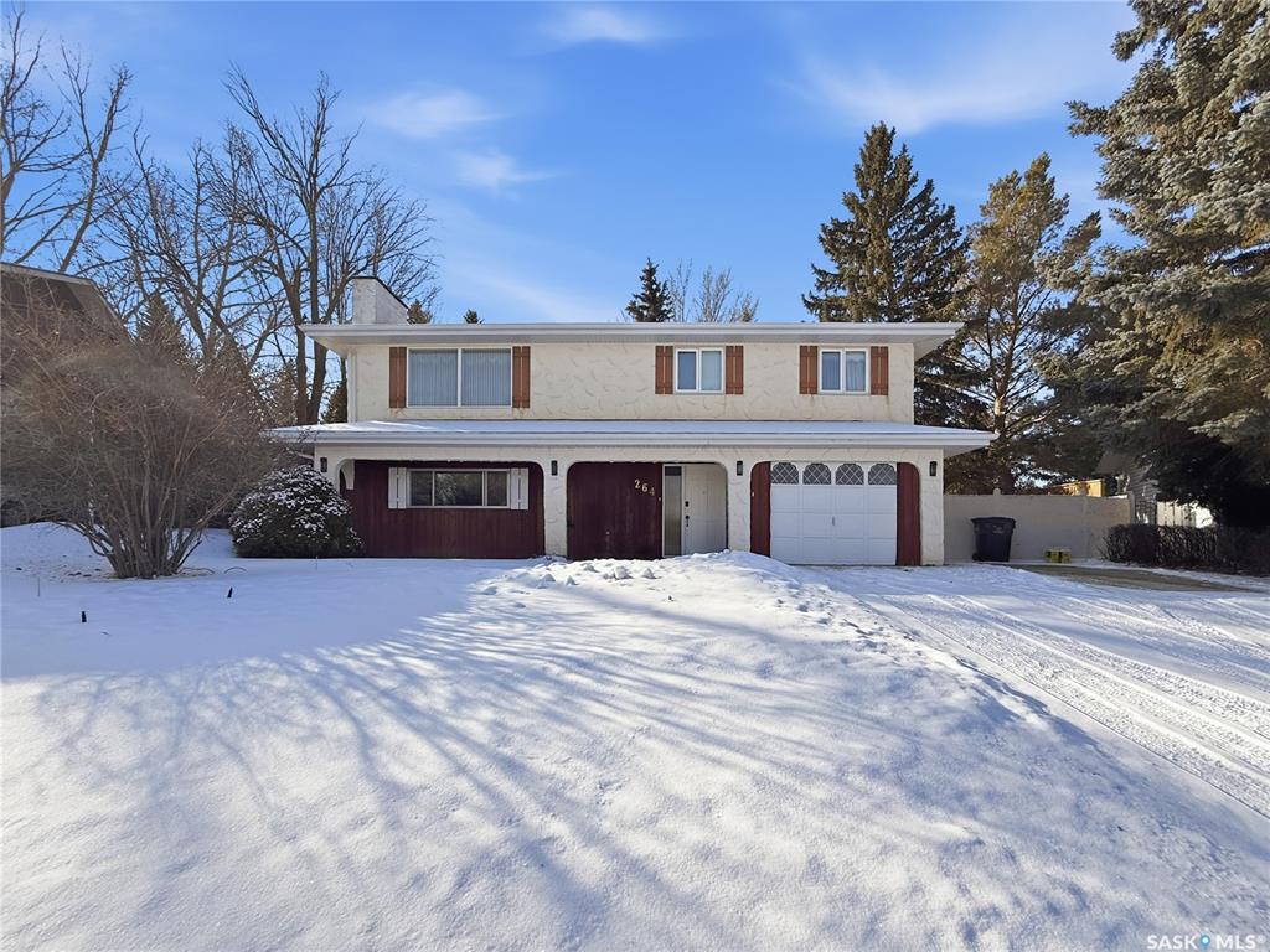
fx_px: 514
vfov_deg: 85.7
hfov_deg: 102.1
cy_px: 476
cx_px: 635
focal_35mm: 14
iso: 50
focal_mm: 2.2
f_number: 2.2
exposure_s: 1/2165
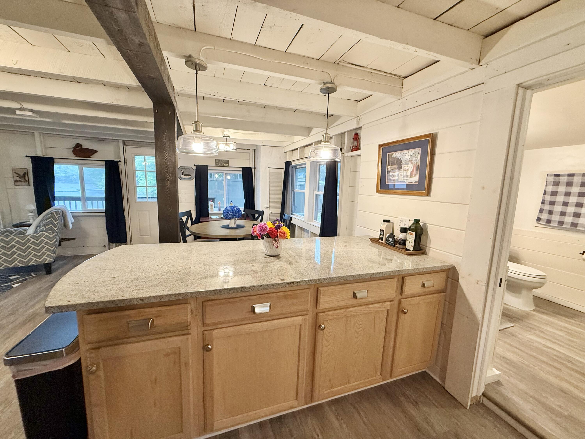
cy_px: 220
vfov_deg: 85.7
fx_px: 237
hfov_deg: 102.1
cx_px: 292
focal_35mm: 14
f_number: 2.2
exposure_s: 1/60
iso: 250
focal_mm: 2.22
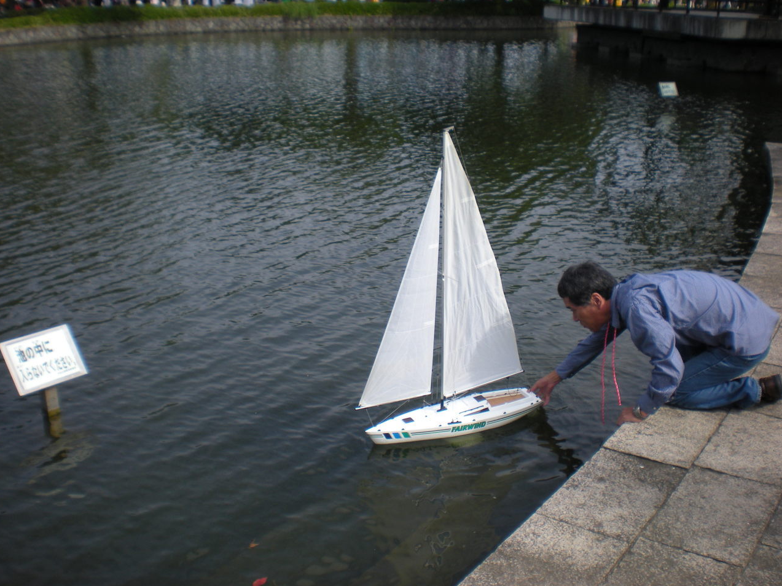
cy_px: 299
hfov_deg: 47.9
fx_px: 881
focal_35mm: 39
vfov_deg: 36.8
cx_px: 394
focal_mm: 6.3
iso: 64
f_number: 4.6
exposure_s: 1/371
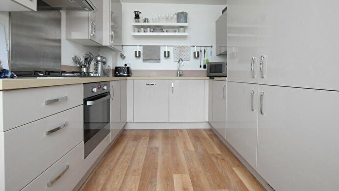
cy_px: 77
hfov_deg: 99.4
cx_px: 168
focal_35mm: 16
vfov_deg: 66.5
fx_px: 144
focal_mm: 10
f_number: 13
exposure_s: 1/8
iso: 3600
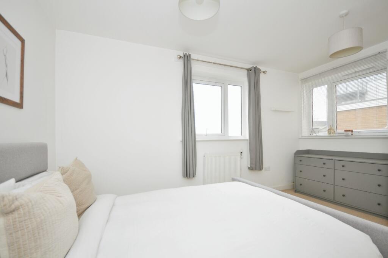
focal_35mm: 15
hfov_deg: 100.4
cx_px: 194
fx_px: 162
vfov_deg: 77.2
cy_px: 129
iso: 200
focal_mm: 10
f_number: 5
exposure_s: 1/100
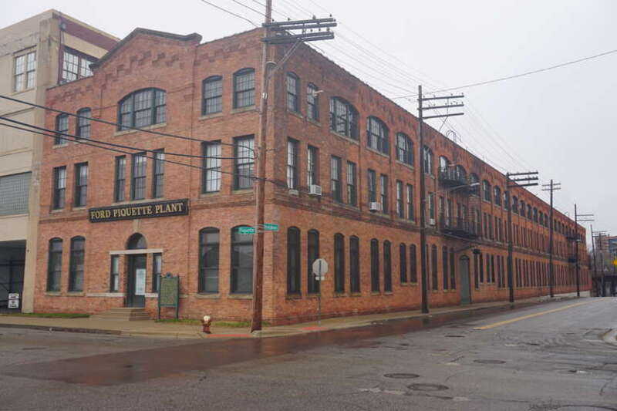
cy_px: 206
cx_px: 308
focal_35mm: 34
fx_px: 591
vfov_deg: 38.3
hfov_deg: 55.1
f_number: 9
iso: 100
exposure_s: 1/100
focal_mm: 23
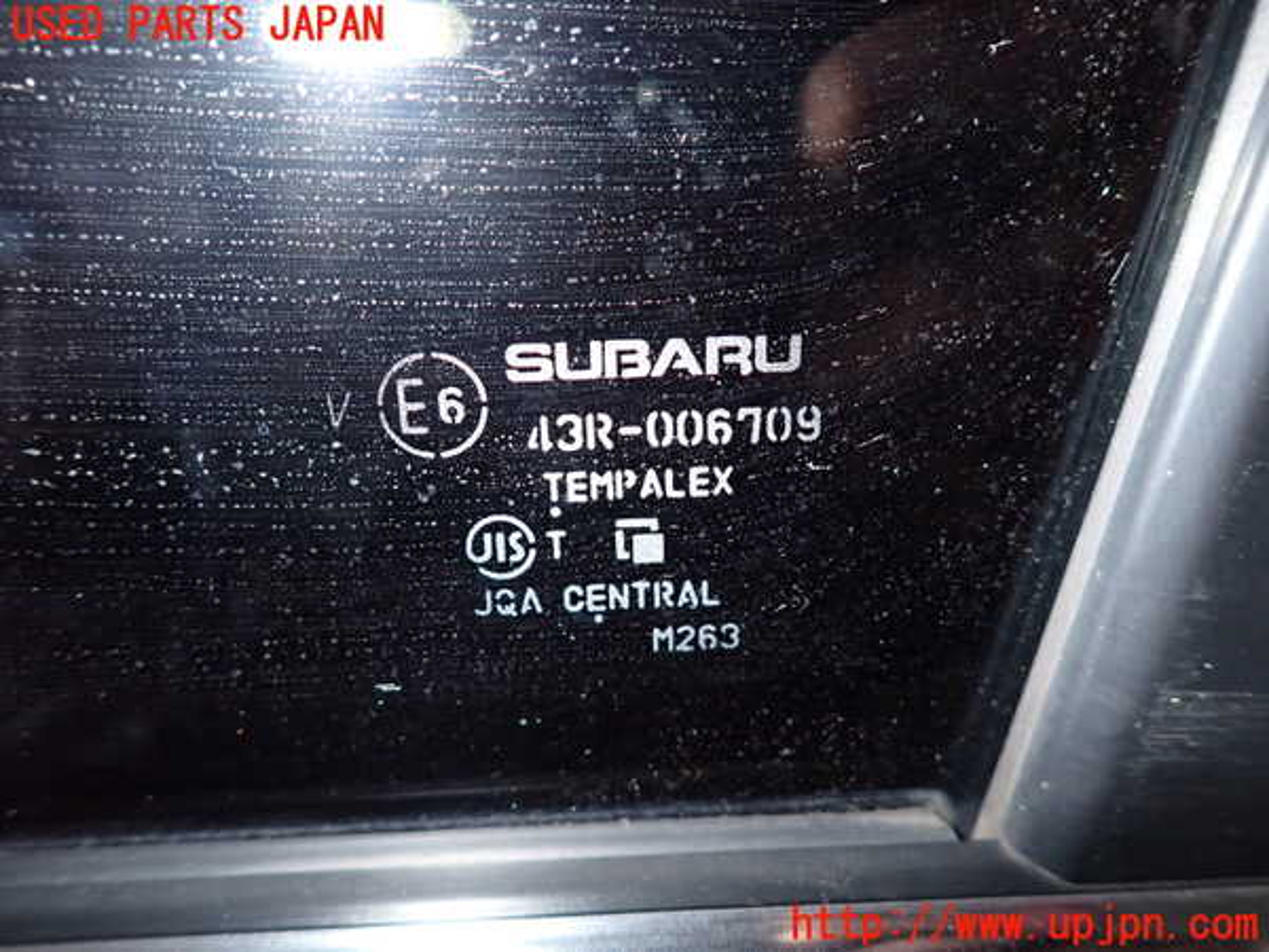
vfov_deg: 54.9
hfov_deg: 69.4
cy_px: 476
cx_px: 634
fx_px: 916
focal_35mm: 25
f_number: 5.6
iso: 400
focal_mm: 4.5
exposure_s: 1/100
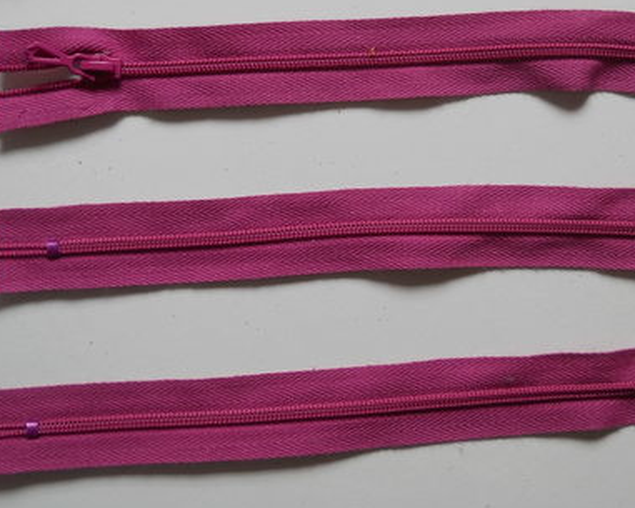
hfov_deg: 30.0
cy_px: 143
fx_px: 1184
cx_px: 355
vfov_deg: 24.0
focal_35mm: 63
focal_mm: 6.72
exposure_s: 1/60
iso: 80
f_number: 3.1
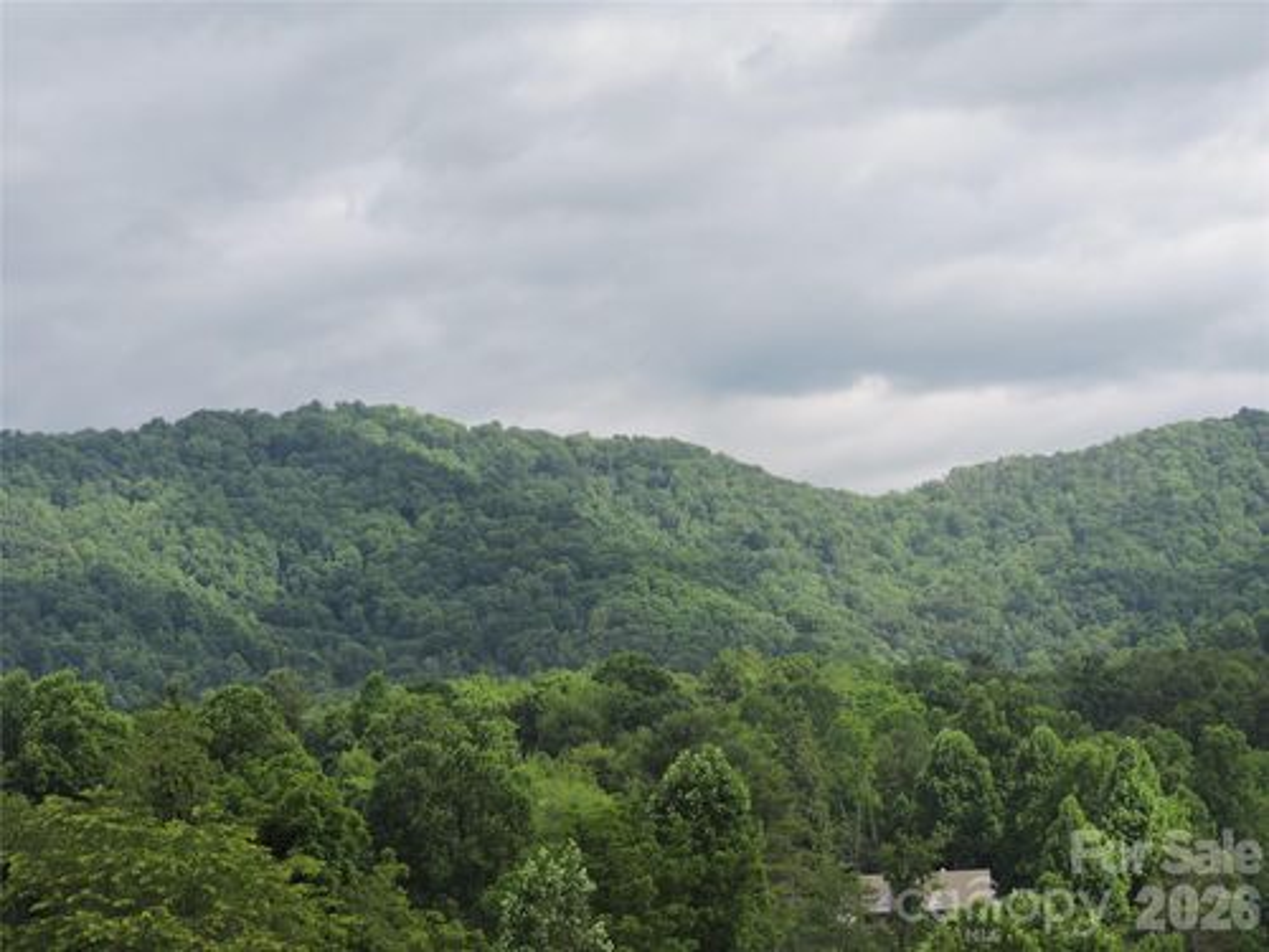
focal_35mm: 90
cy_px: 476
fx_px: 3299
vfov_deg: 16.4
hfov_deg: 21.8
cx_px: 634
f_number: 4.1
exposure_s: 1/500
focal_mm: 16.1
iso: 100
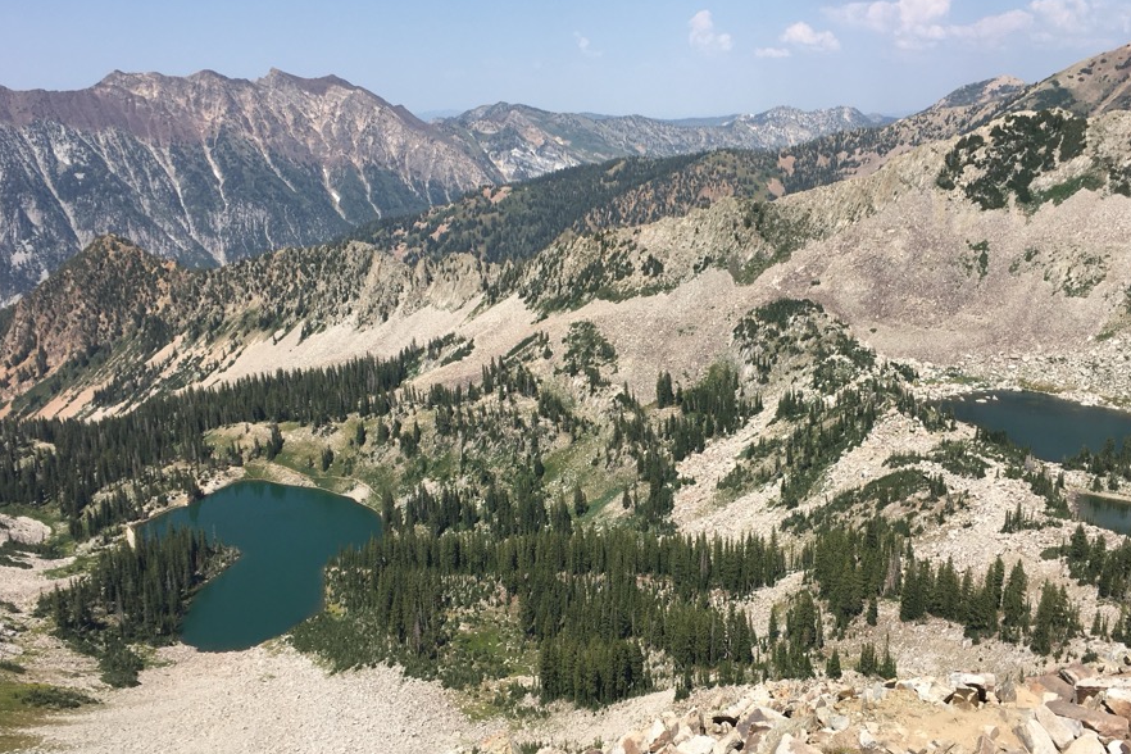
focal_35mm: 35
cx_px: 635
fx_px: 1099
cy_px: 386
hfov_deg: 54.3
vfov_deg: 37.8
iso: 25
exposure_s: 1/1709
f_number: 2.2
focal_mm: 4.15
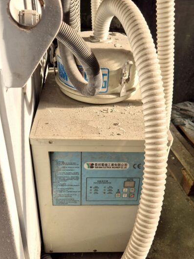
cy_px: 140
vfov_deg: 67.2
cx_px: 87
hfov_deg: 52.9
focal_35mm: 26
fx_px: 194
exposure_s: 1/215
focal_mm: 5.4
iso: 25
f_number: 1.8
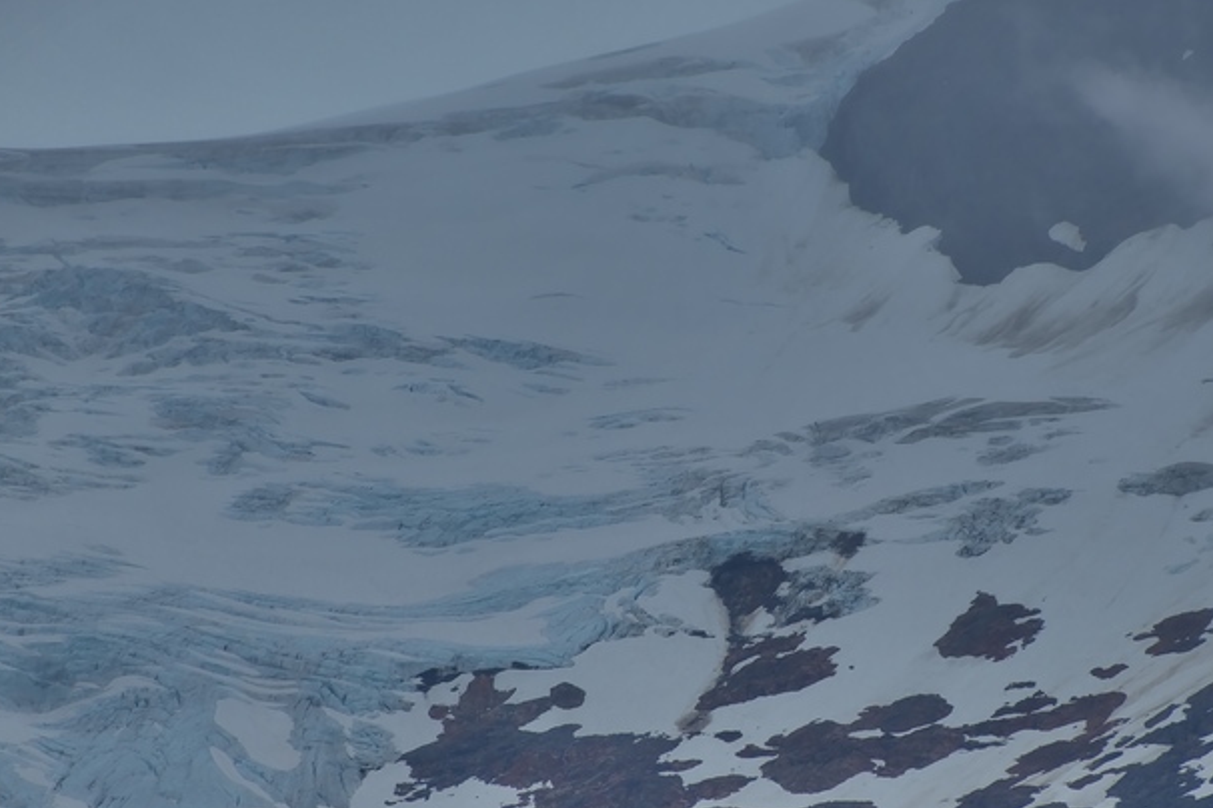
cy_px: 452
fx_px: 21361
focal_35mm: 634
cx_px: 711
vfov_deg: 2.2
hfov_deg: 3.3
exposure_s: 1/640
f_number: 7.1
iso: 100
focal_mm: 300
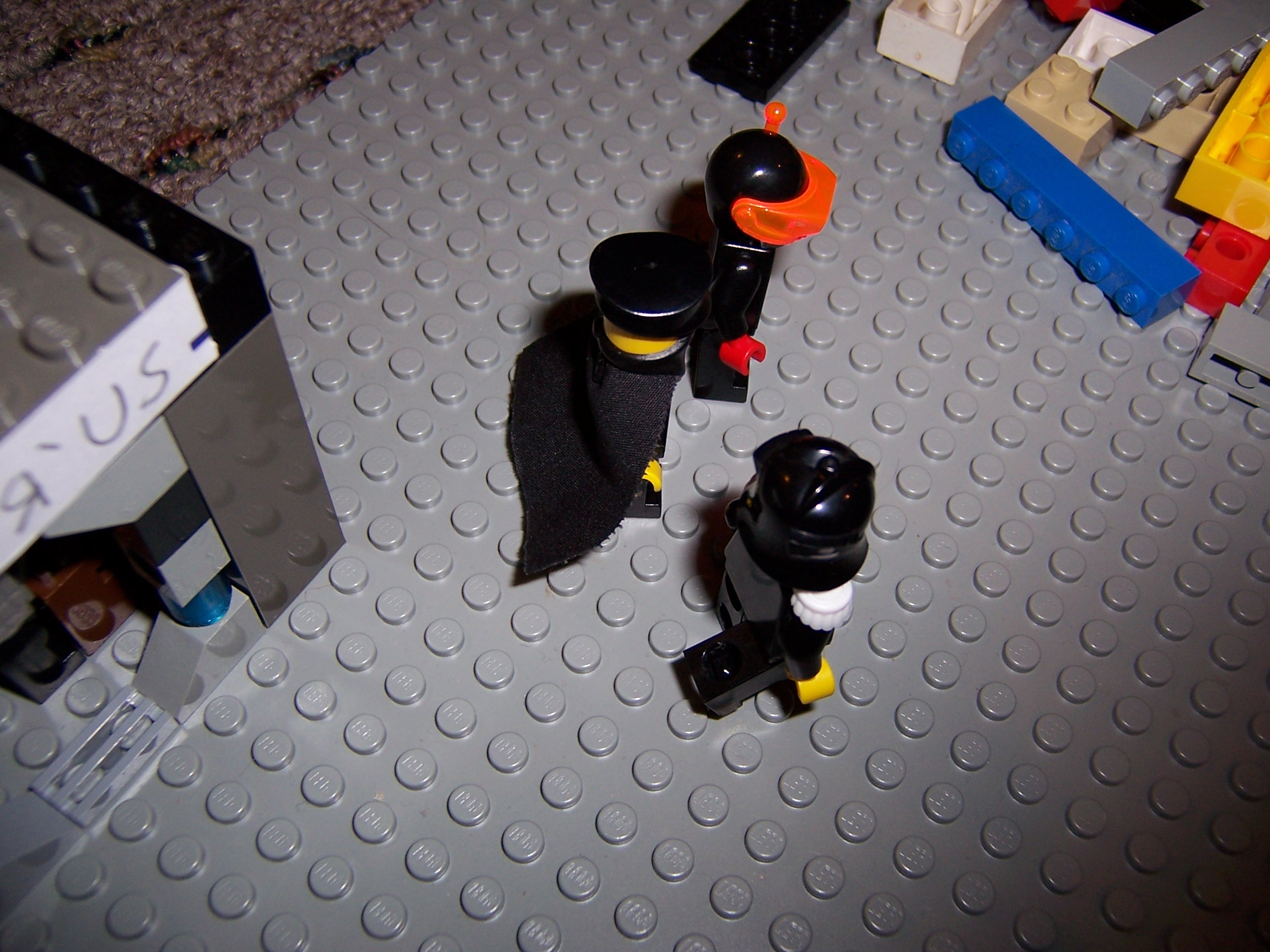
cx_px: 635
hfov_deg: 55.4
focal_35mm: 33
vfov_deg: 42.9
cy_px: 476
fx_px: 1211
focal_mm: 5.5
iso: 80
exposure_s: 1/60
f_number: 2.8
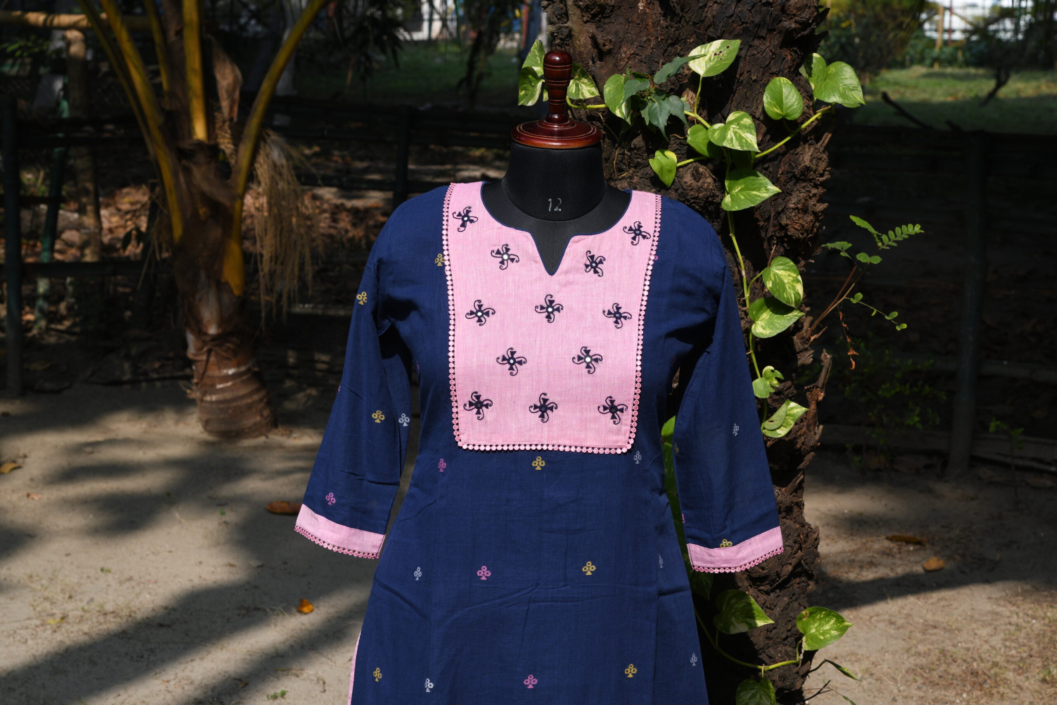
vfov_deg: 17.5
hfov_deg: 26.0
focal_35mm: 78
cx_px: 528
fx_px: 2290
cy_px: 352
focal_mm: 65
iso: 400
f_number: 10
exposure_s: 1/400
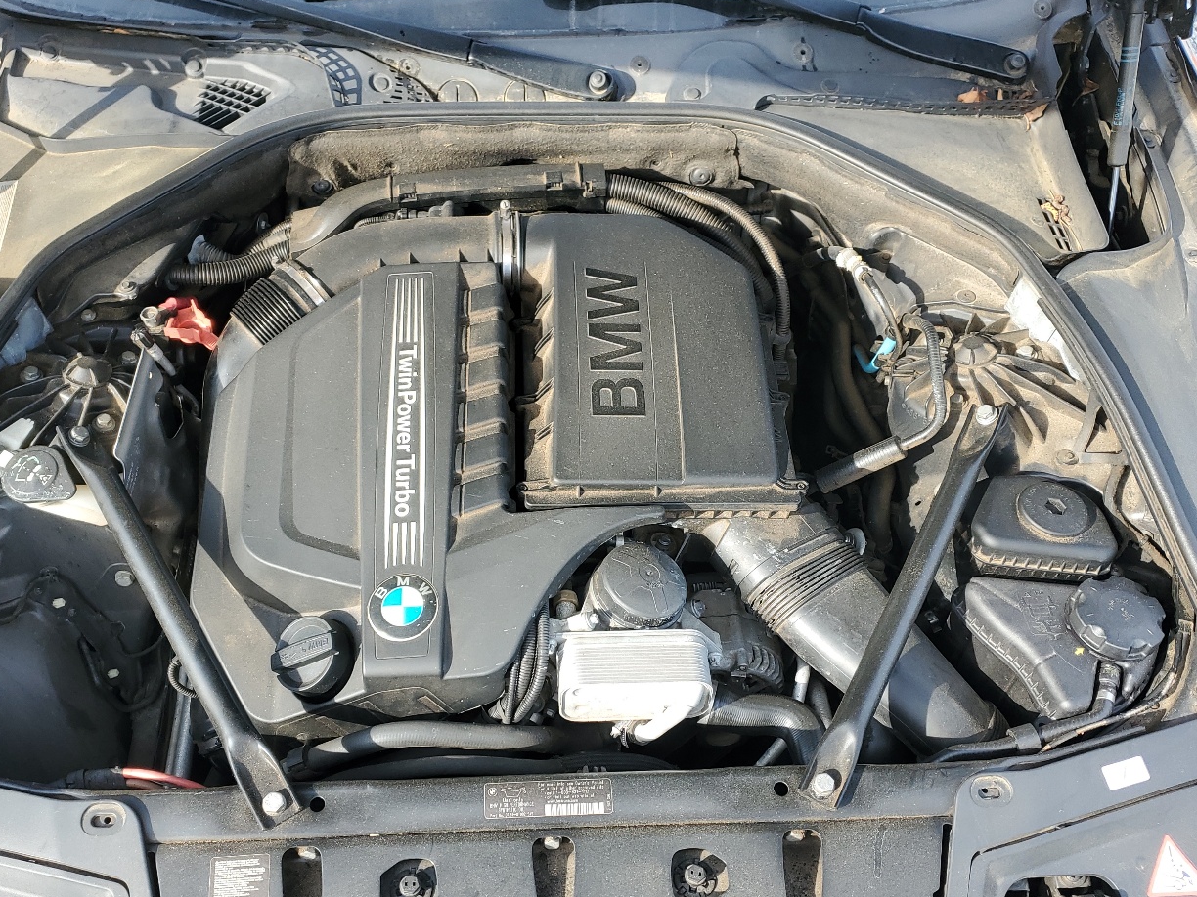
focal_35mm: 34
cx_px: 540
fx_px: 1176
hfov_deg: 53.9
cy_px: 534
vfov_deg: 41.6
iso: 50
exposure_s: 1/385
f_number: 1.5
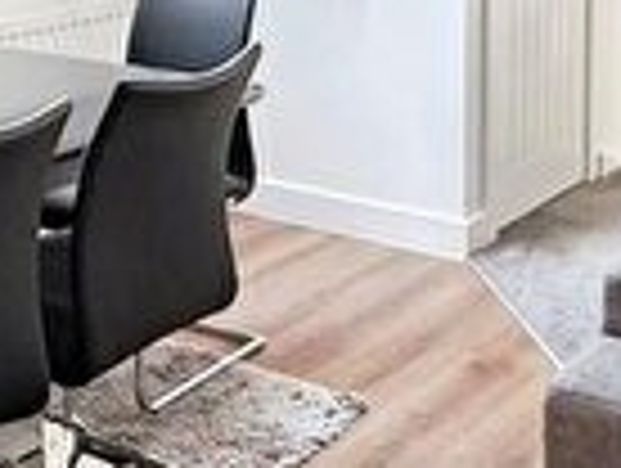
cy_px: 47
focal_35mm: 71
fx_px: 1276
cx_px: 274
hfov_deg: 27.3
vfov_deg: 20.4
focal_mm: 2.22
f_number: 2.2
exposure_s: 1/99
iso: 100
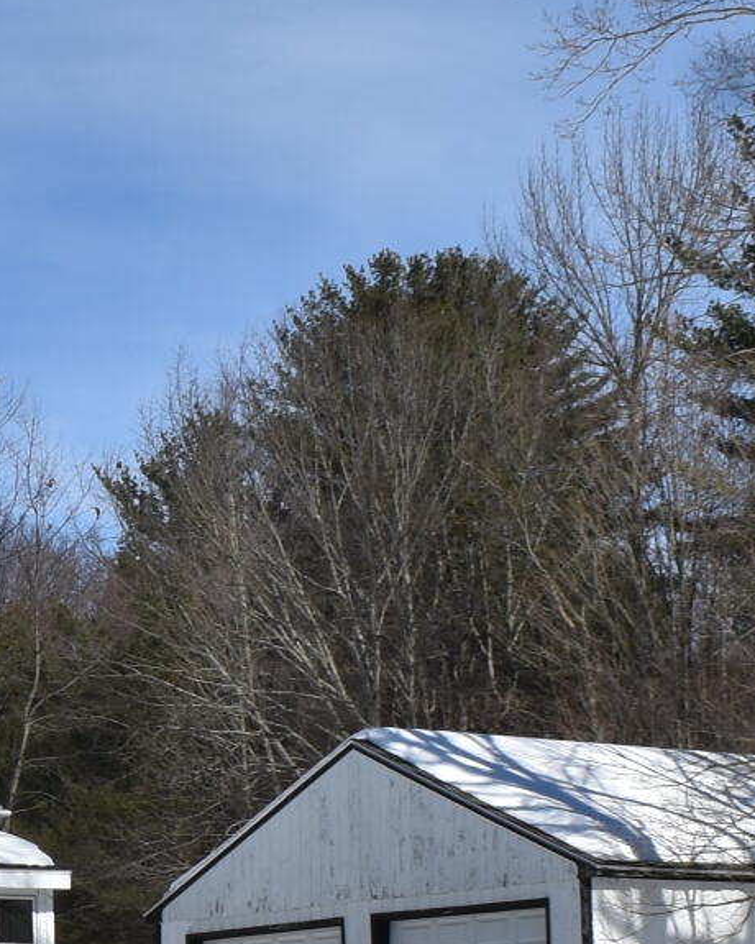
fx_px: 4106
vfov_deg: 13.0
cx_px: -197
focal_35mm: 147
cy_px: 896
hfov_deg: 10.3
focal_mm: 20
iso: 100
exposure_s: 1/400
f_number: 10
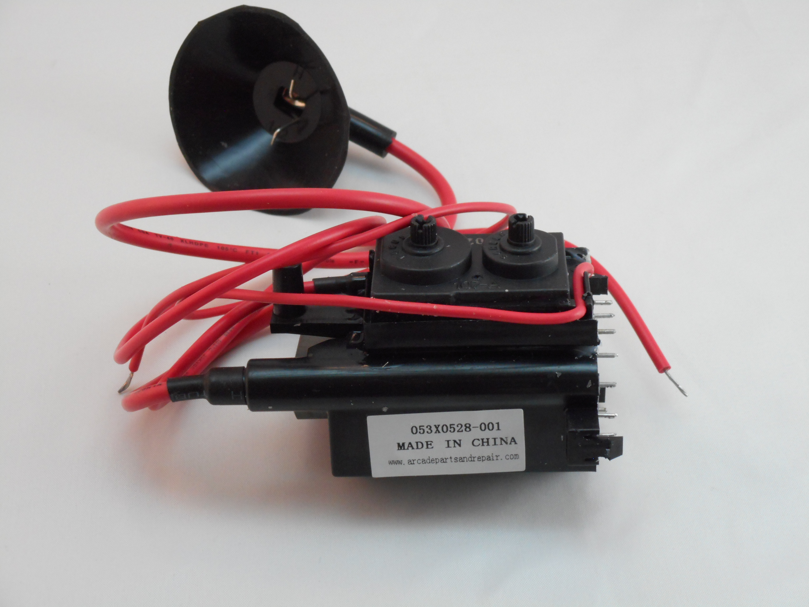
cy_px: 304
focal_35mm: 77
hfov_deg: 25.3
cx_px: 404
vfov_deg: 19.1
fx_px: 1800
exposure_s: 1/30
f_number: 5.5
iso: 400
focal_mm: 13.8
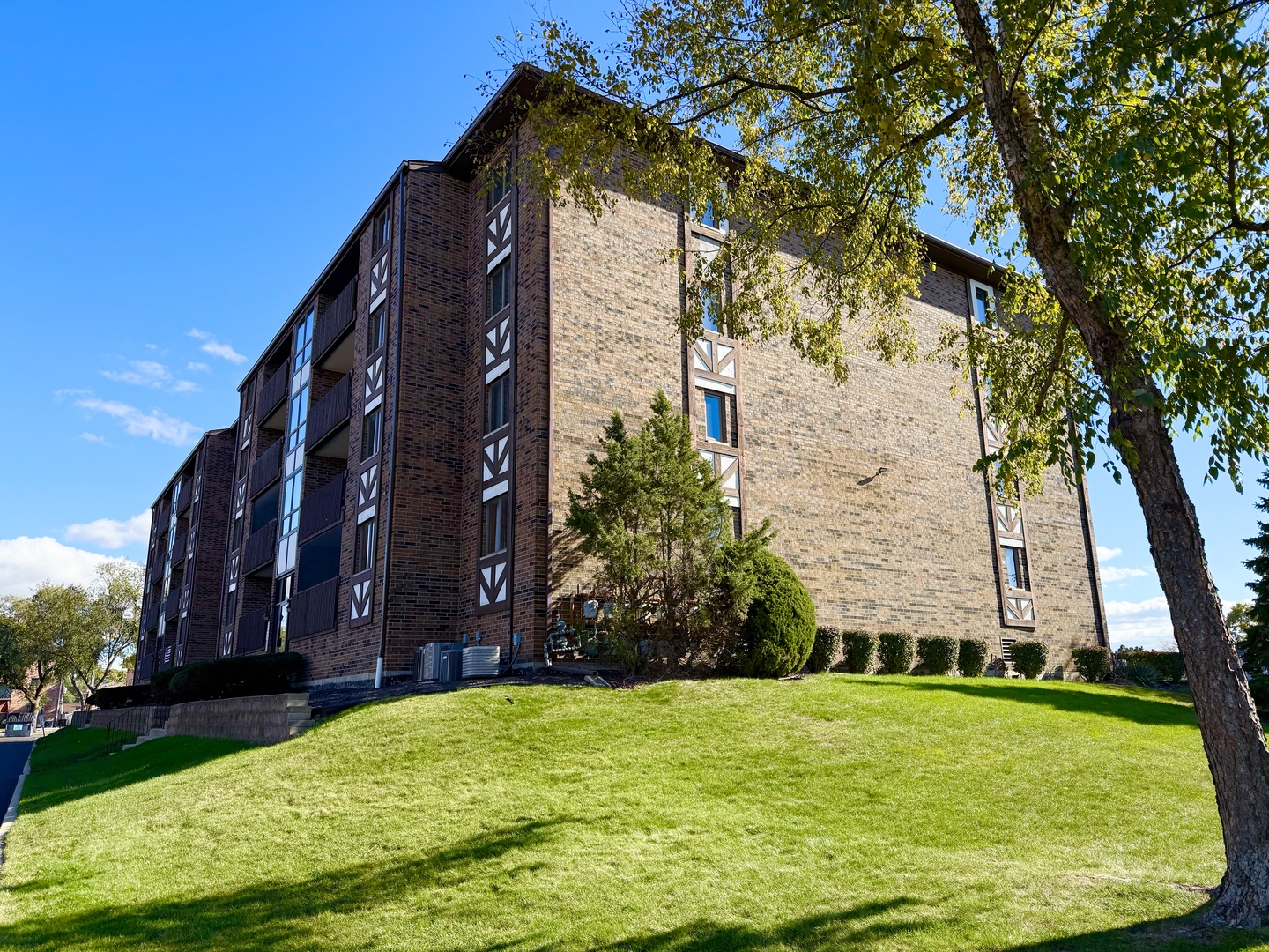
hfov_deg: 71.6
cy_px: 476
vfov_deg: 56.8
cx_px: 634
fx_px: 880
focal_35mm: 24
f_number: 1.78
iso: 100
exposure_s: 1/2801
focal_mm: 6.76
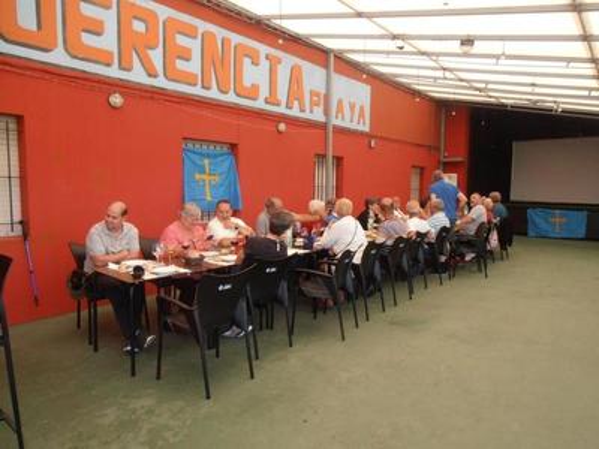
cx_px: 300
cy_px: 224
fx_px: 415
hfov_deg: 71.6
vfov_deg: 56.8
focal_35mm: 24
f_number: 3
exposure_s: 1/250
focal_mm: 4.2
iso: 200
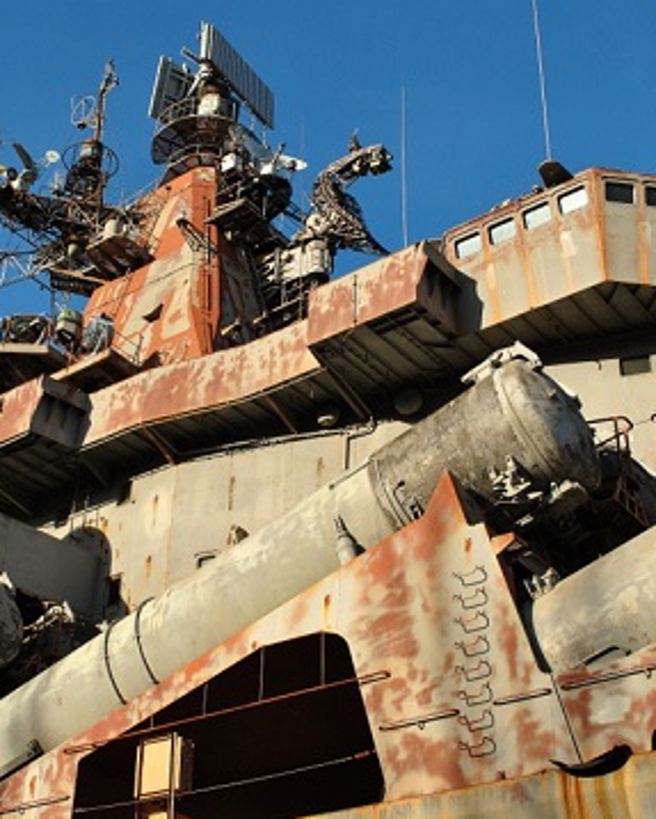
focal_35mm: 51
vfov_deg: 36.6
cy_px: 412
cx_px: 304
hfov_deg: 29.7
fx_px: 1236
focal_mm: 24
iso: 200
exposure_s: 1/320
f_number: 9
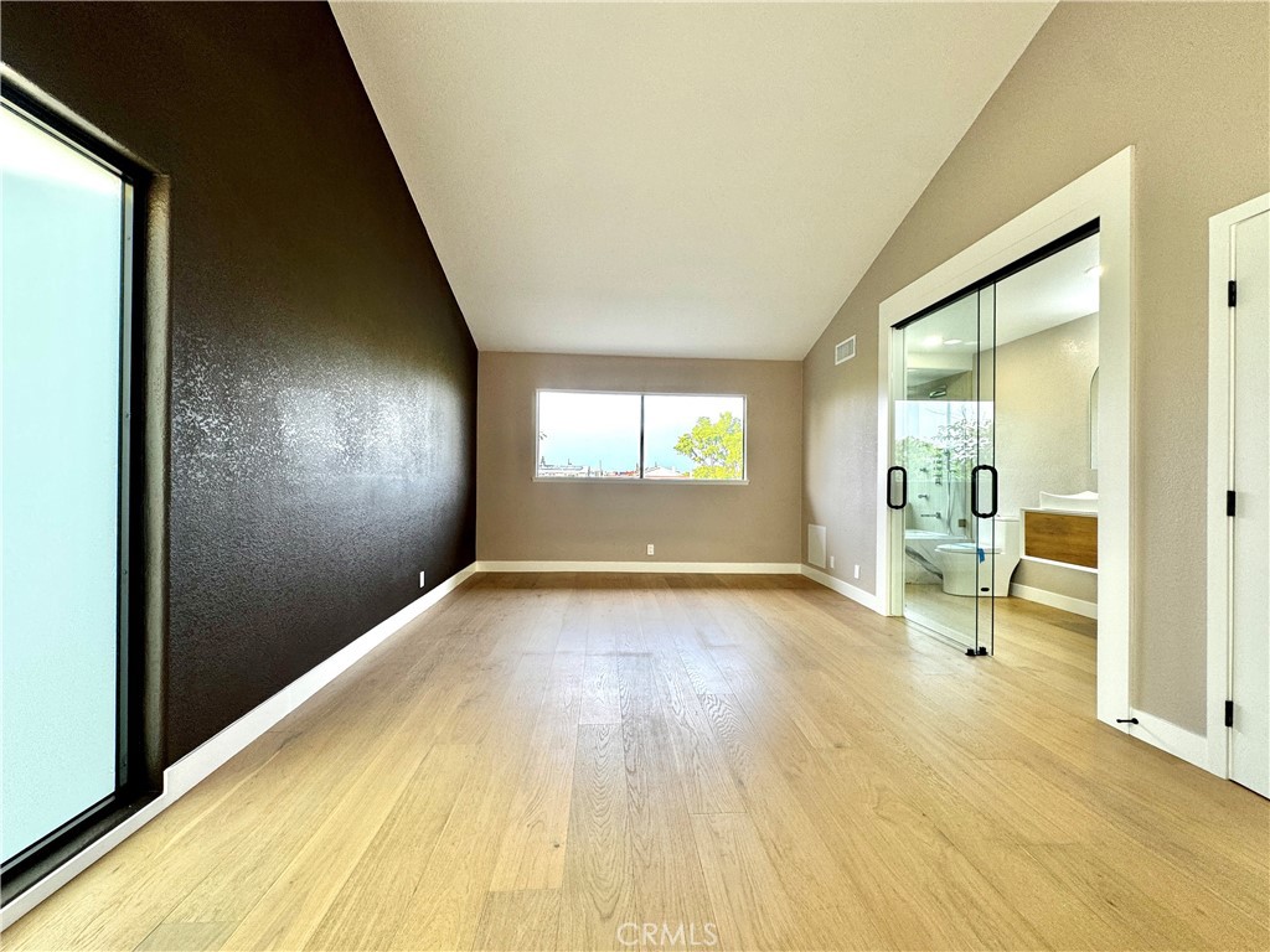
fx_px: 514
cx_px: 635
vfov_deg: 85.7
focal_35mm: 14
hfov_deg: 102.1
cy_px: 476
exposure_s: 1/120
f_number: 2.2
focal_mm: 2.22
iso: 100
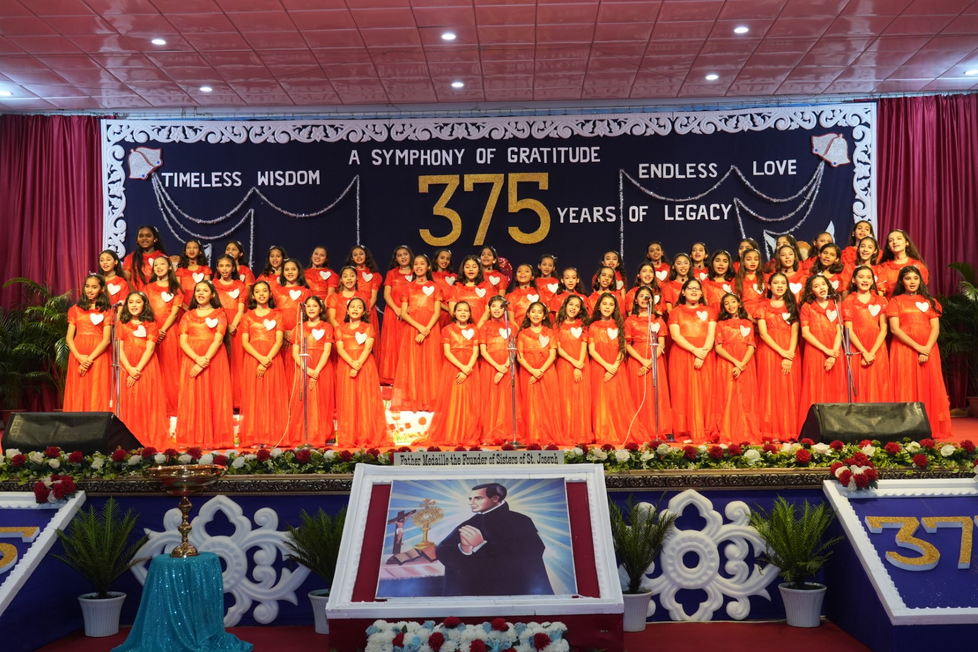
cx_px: 489
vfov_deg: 32.6
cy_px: 326
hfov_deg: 47.4
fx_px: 1114
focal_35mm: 41
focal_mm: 41
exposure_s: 1/160
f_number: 5.6
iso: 2000
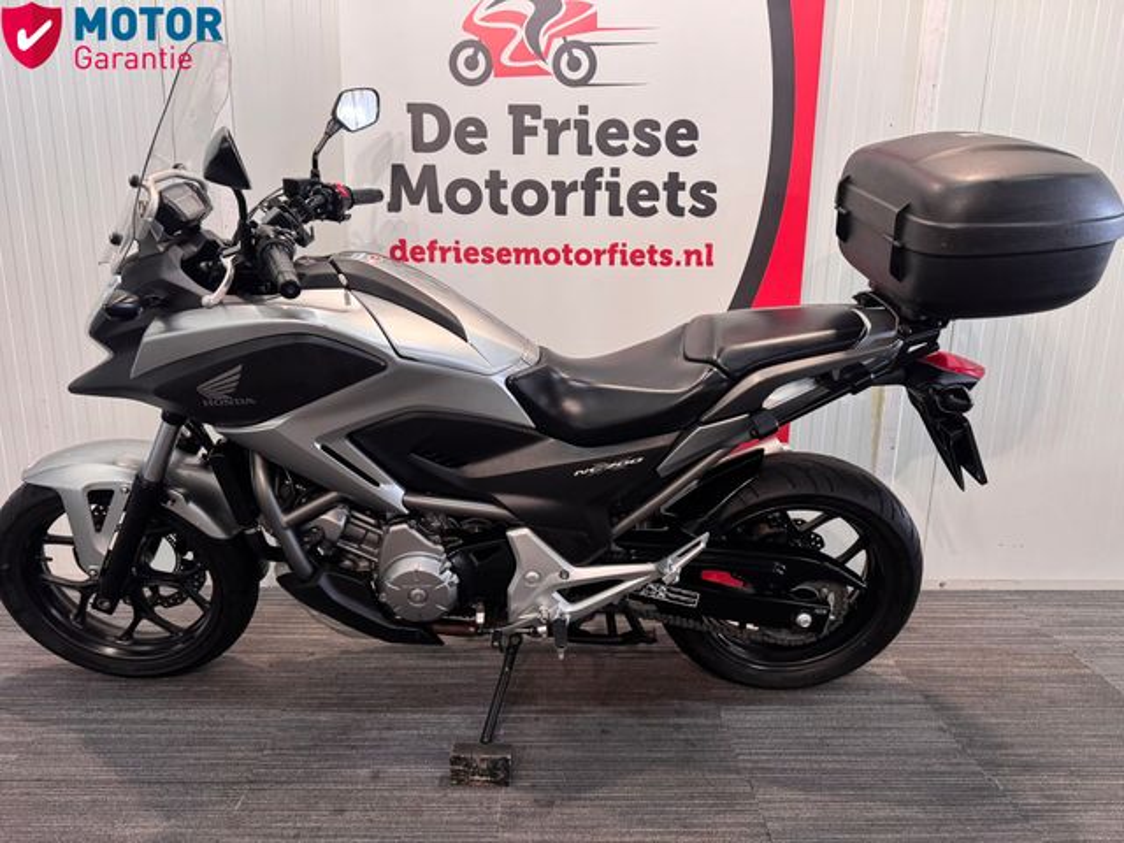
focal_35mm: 24
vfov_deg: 56.8
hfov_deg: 71.6
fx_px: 779
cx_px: 562
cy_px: 422
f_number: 1.78
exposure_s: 1/50
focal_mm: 6.76
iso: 250
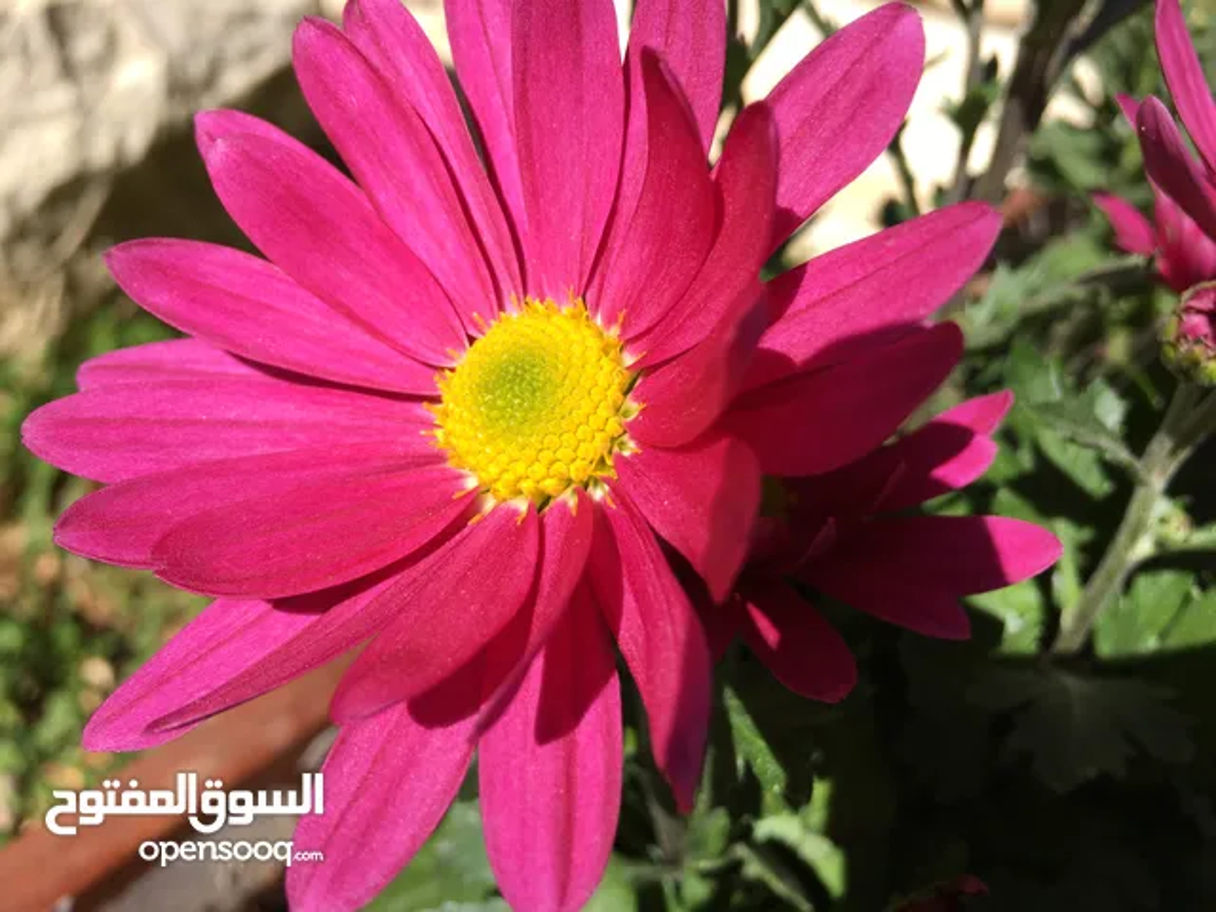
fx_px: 1019
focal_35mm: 29
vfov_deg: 48.2
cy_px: 456
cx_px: 608
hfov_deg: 61.7
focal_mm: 4.15
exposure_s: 1/938
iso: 25
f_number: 2.2
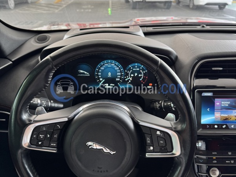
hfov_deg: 71.6
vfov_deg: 56.8
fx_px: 164
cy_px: 88
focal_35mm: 24
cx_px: 118
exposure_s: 1/100
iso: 80
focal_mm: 6.76
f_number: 1.78
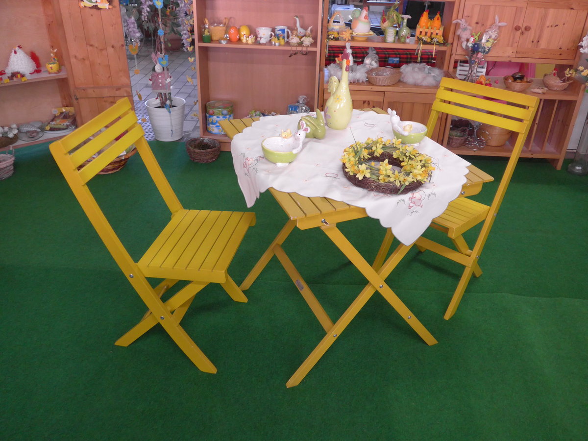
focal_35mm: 29
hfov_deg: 61.7
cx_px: 294
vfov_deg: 48.2
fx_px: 493
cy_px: 220
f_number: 2
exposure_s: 1/50
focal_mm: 6
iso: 400
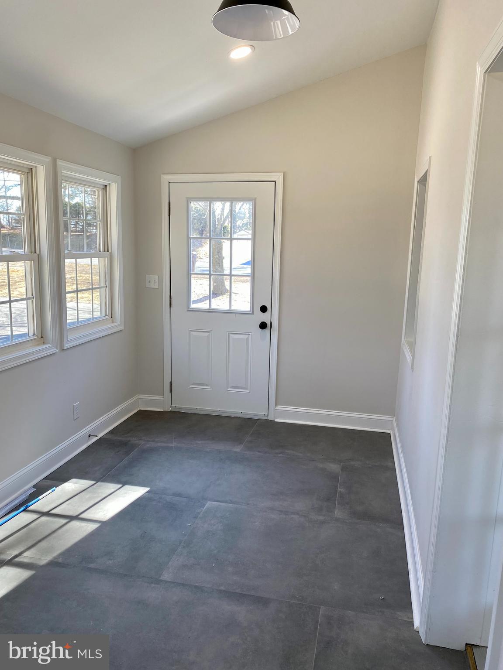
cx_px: 252
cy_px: 335
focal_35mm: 26
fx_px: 504
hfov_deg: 53.1
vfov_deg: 67.3
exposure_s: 1/120
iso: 50
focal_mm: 4.25
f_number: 1.8
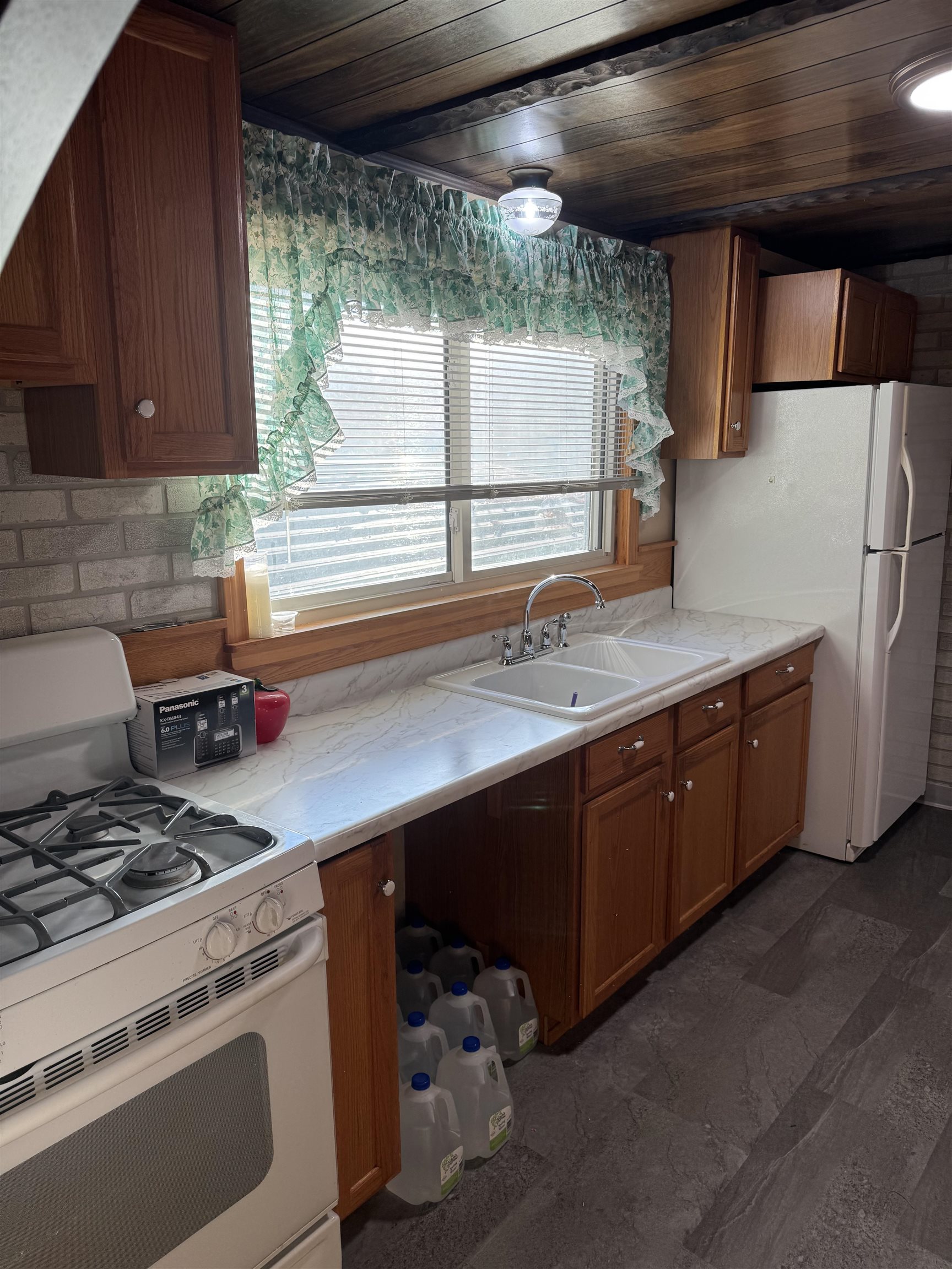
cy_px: 634
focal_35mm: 24
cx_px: 476
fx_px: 880
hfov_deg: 56.8
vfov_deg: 71.6
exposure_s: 1/197
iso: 64
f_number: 1.78
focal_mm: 6.76
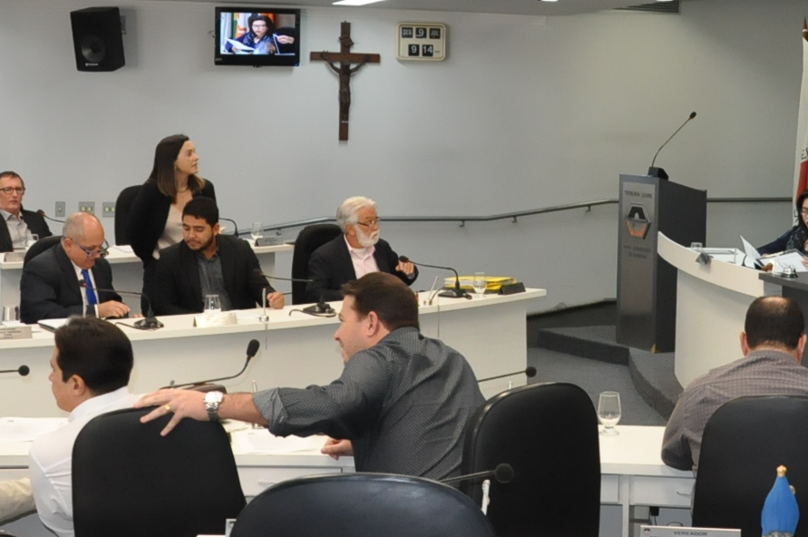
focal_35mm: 65
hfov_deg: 30.4
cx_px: 610
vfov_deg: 20.7
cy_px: 143
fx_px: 1457
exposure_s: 1/200
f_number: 6.3
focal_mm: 18
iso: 2000
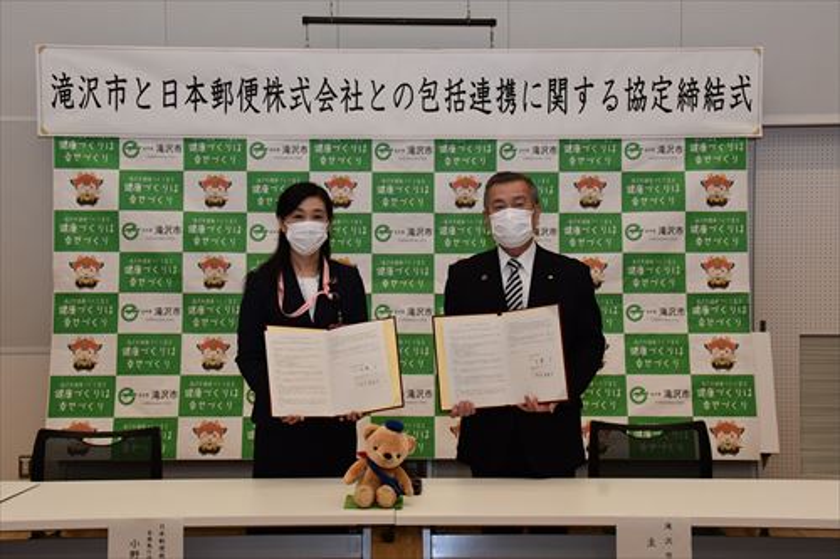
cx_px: 420
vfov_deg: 23.8
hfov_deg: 35.1
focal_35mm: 57
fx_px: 1329
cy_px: 280
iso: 1250
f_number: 8
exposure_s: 1/100
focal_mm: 38
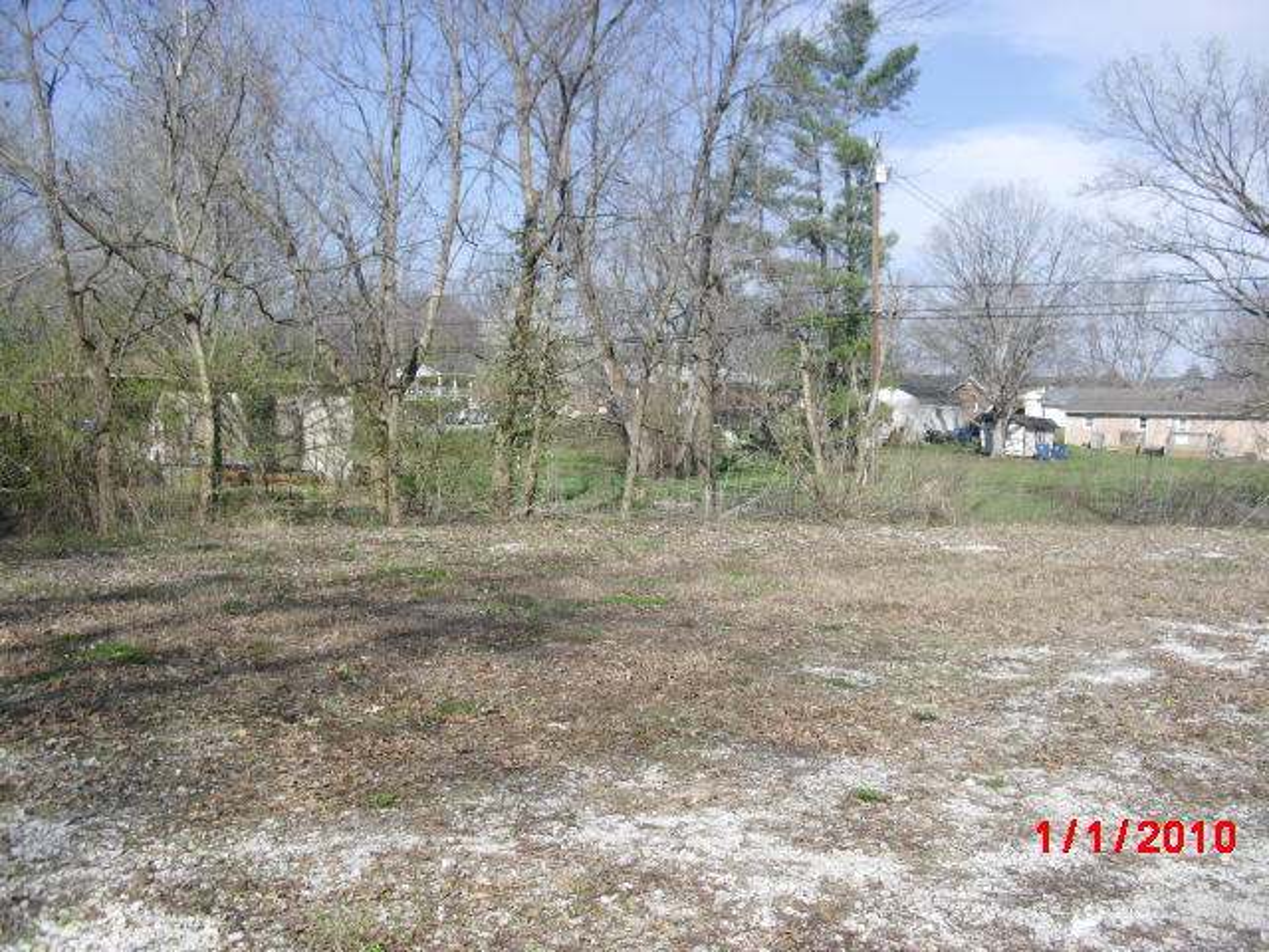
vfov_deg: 39.7
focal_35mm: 36
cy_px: 476
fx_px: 1320
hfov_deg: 51.4
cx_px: 634
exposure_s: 1/125
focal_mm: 6.3
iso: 80
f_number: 7.8
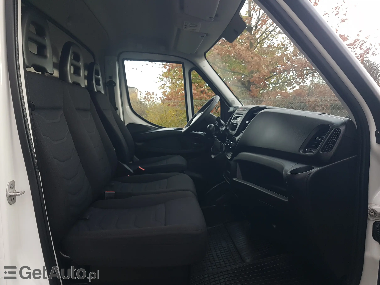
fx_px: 285
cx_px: 190
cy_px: 142
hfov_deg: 67.3
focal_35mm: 26
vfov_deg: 53.1
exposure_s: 1/50
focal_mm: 4.2
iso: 100
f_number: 1.7
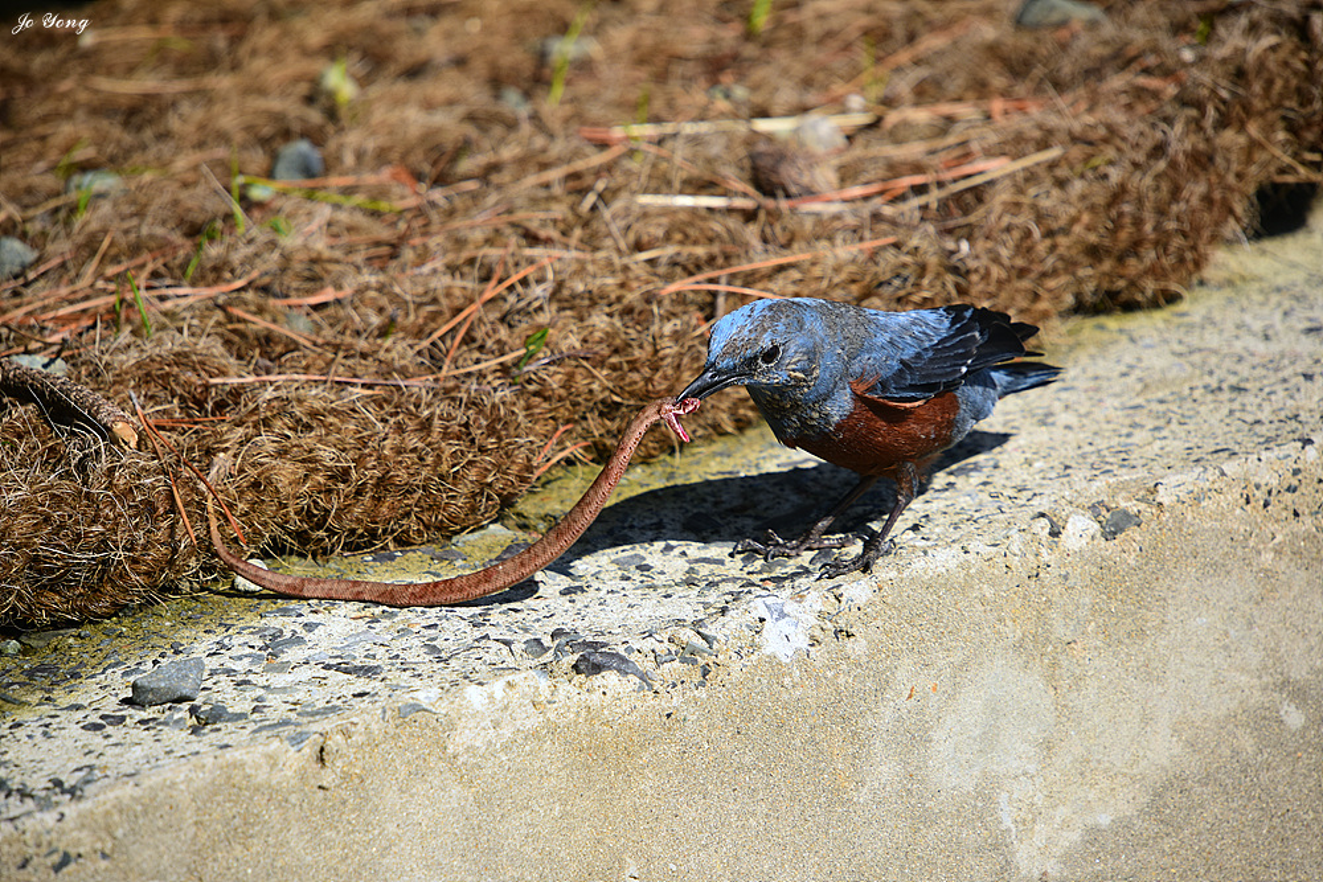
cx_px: 662
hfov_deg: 4.1
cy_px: 441
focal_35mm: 500
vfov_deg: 2.8
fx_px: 18376
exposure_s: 1/500
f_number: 10
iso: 250
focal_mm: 500
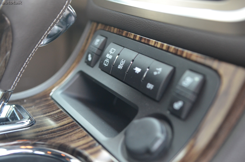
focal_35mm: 51
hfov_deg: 39.0
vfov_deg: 26.4
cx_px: 122
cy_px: 81
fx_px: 346
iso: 1600
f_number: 2.8
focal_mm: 34
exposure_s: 1/25
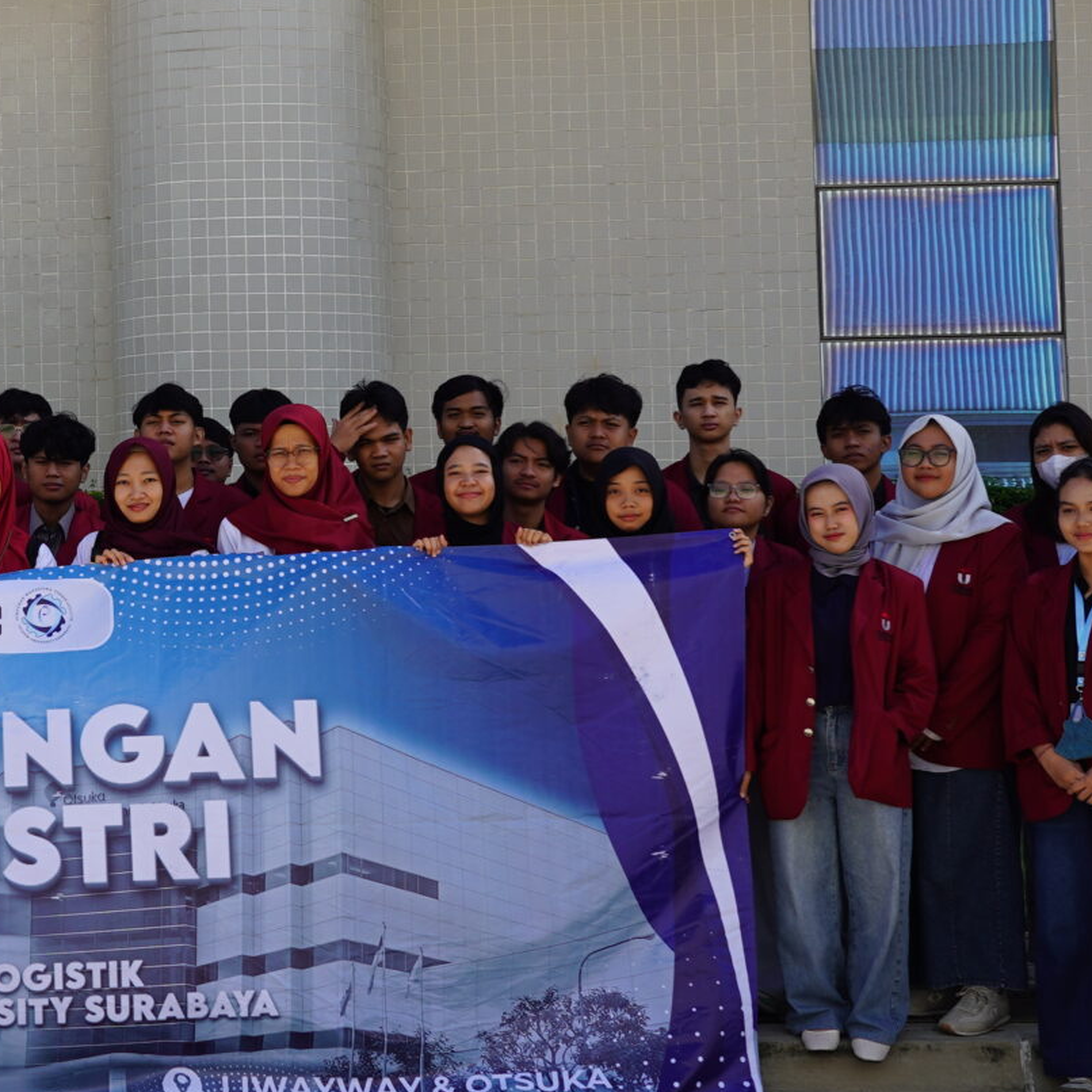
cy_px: 377
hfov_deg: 20.7
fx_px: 2891
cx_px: 3
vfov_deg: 21.3
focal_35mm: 81
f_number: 9
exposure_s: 1/125
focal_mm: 30
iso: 100
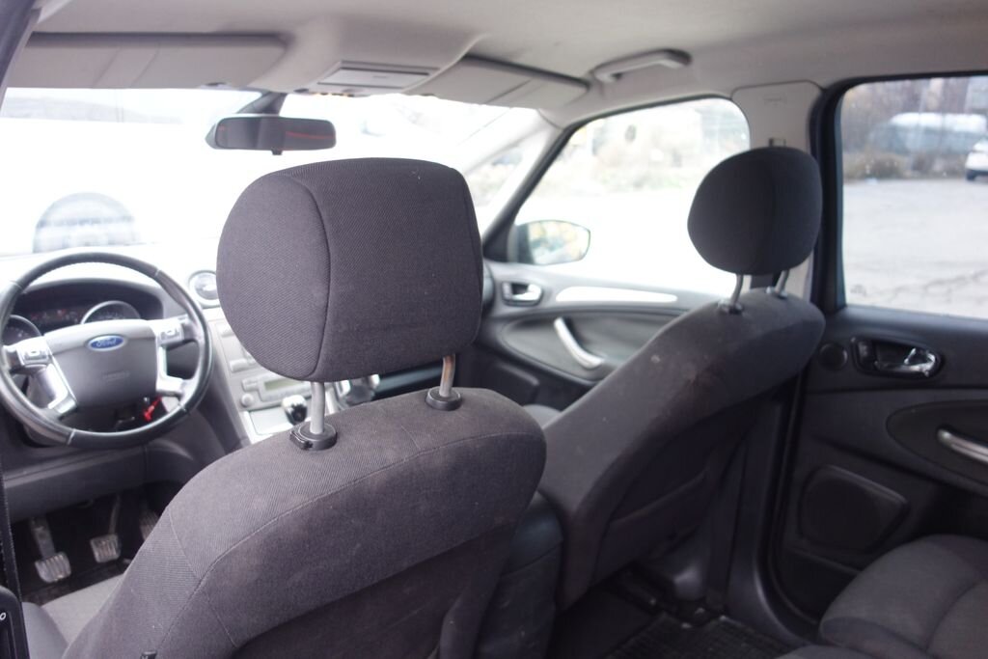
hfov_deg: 65.5
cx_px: 494
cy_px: 330
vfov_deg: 46.4
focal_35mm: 28
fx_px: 768
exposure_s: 1/30
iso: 250
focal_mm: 10.4
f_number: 1.8
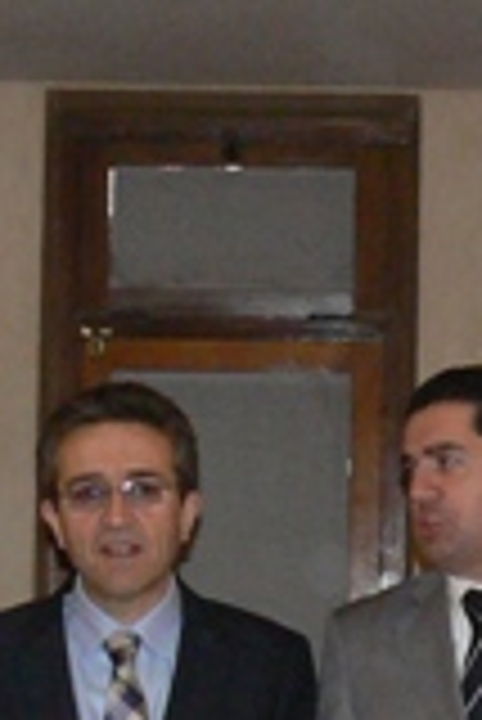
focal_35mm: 187
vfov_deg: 10.9
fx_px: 3747
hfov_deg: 7.4
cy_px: 603
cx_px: 356
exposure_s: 1/30
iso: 160
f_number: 2.8
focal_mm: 6
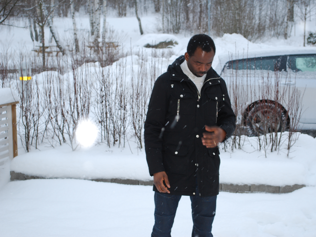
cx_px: 176
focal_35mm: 78
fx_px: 712
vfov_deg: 18.9
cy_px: 118
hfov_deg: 25.0
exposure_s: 1/60
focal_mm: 48
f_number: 5.6
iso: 250
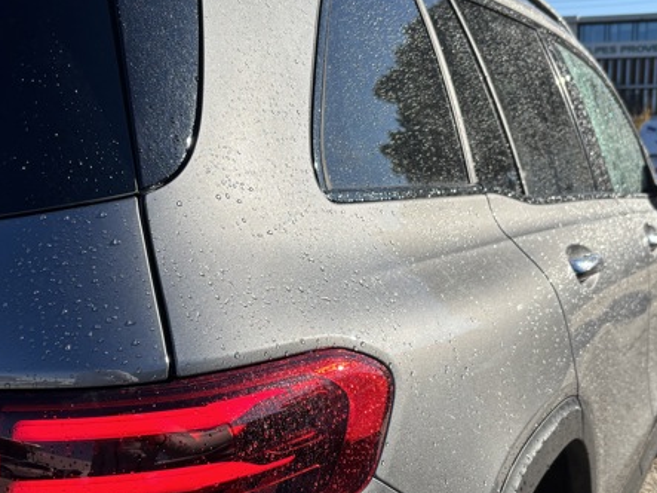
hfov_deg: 40.4
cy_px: 272
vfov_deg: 30.8
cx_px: 332
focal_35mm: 47
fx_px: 892
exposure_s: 1/3106
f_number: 1.6
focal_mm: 5.96
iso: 50
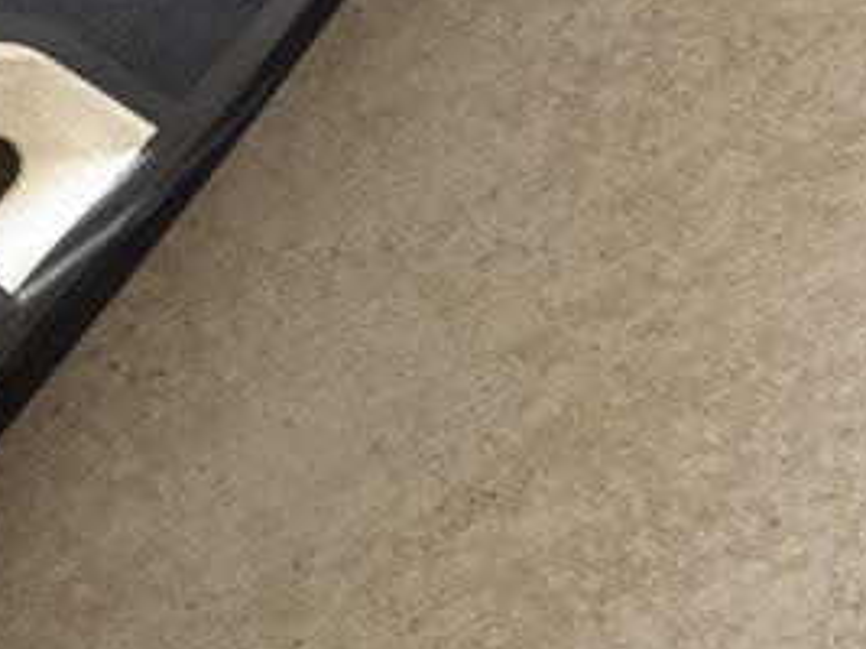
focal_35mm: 78
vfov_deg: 18.1
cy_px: -104
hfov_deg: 22.8
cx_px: -204
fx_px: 1950
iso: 500
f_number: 1.6
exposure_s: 1/60
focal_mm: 5.96
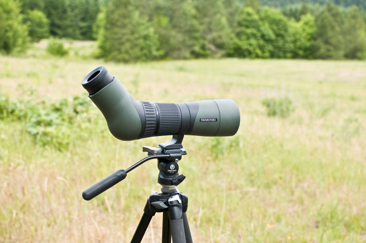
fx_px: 533
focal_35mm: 52
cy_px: 122
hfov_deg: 37.9
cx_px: 183
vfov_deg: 25.7
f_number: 3.5
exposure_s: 1/500
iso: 320
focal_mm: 35
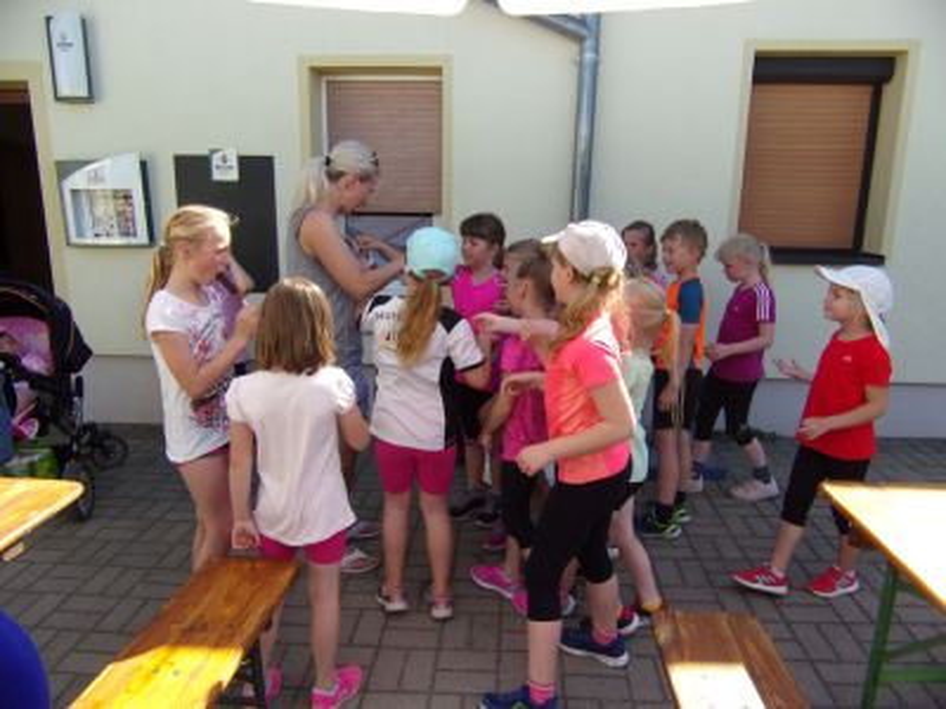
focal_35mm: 25
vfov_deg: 54.9
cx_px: 473
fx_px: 683
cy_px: 354
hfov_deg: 69.4
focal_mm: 4.5
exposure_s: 1/420
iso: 80
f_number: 3.5
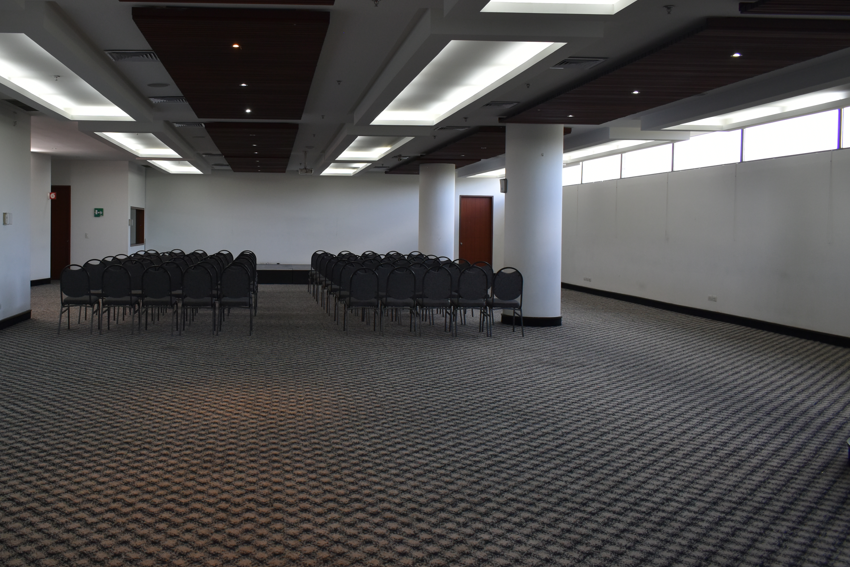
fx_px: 850
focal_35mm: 36
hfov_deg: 52.3
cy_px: 244
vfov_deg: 36.8
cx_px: 295
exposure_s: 1/80
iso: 400
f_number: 4.5
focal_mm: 18
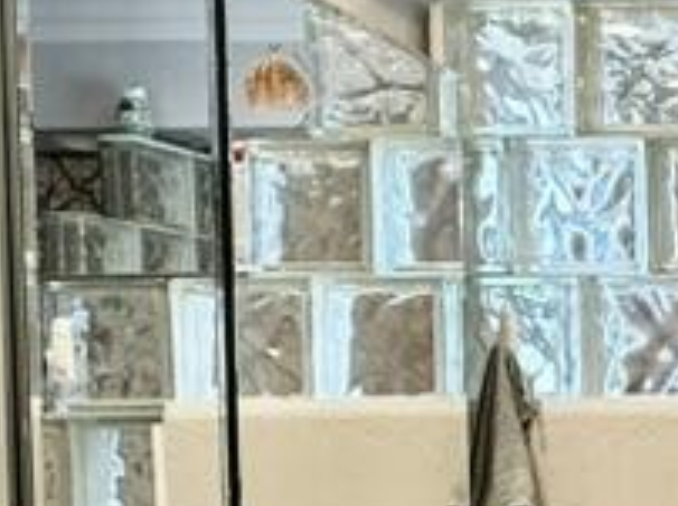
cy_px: 499
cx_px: 1091
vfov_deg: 20.1
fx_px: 1389
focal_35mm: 71
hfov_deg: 21.6
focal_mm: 2.22
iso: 160
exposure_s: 1/120
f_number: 2.2
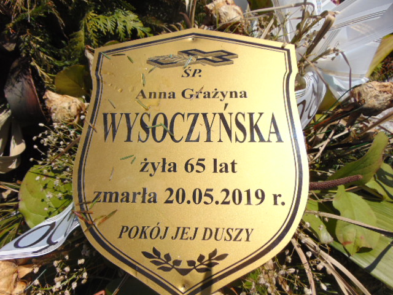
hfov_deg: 69.4
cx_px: 196
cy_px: 148
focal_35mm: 25
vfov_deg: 54.9
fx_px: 284
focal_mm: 4.5
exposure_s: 1/400
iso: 80
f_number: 7.7
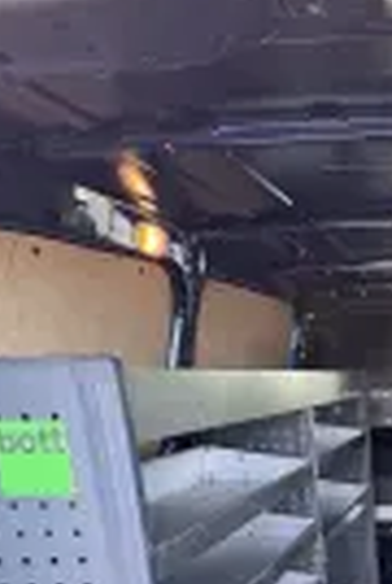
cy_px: 553
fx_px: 634
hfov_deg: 29.5
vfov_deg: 43.9
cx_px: 470
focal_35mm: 39
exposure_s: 1/99
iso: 320
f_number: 2.2
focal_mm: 2.22
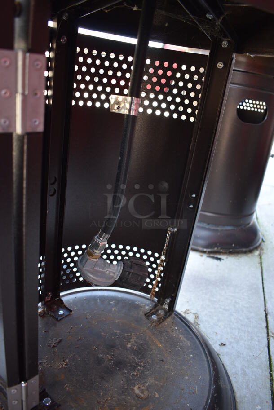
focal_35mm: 27
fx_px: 308
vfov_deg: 67.3
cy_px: 205
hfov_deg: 48.0
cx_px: 137
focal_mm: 18
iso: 720
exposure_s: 1/250
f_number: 3.5
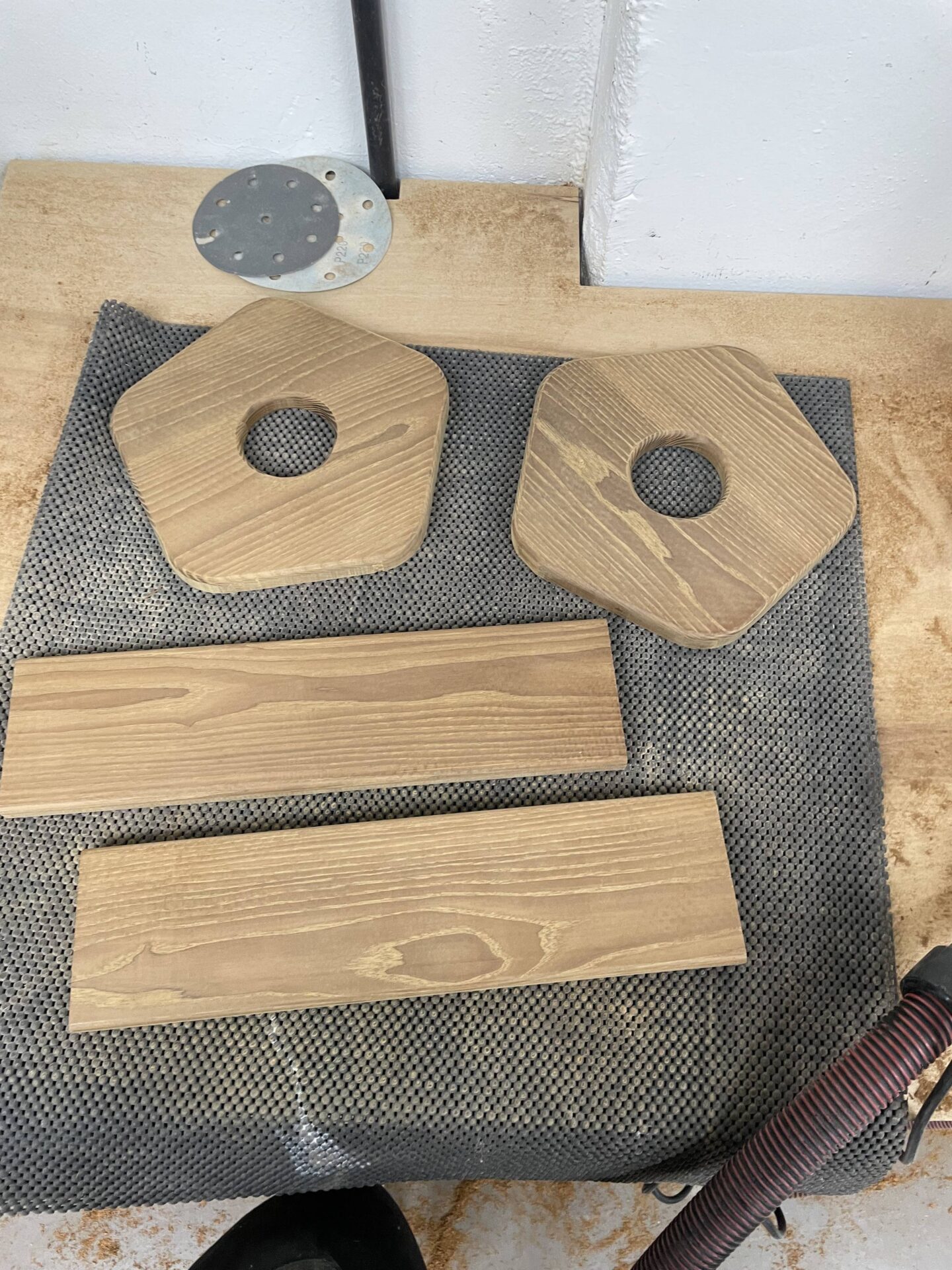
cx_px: 476
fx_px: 953
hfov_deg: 53.1
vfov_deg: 67.3
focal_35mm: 26
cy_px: 635
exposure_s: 1/60
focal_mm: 4.2
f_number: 1.6
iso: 125
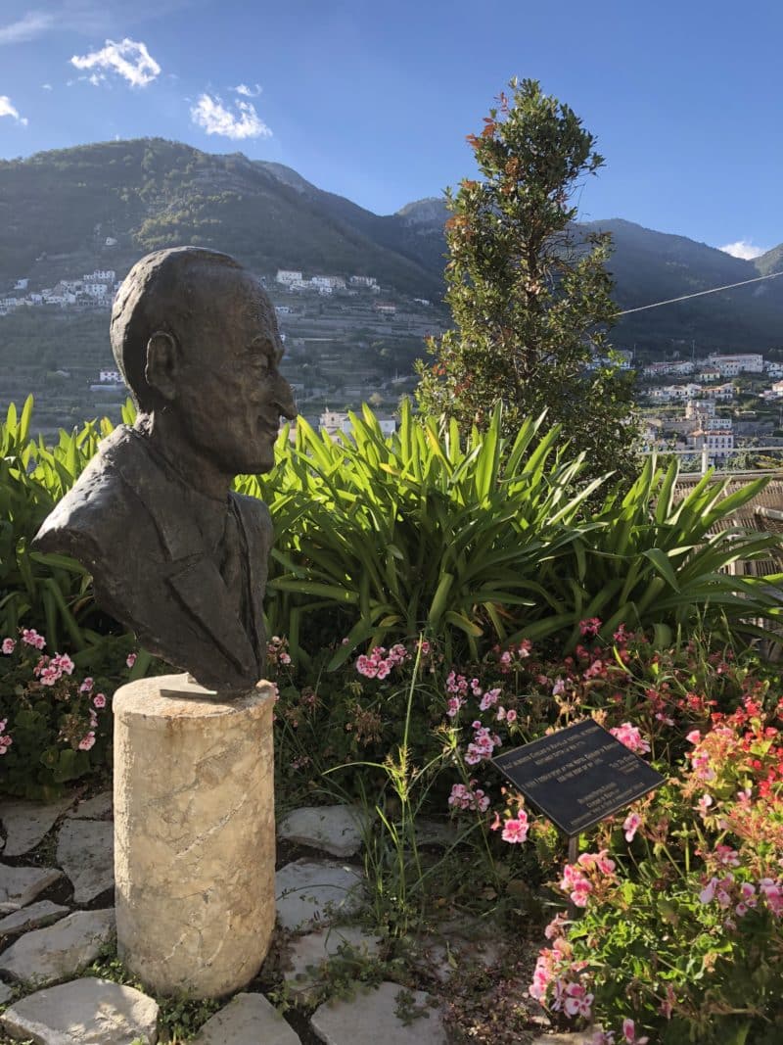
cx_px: 392
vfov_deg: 63.4
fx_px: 845
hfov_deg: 49.7
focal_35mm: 28
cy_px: 522
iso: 20
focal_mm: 3.99
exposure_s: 1/516
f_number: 1.8
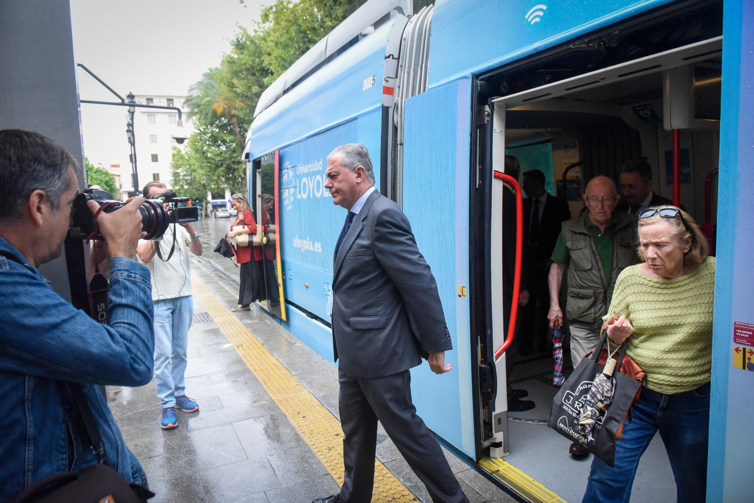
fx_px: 503
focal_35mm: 24
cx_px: 377
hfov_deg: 73.7
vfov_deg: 53.2
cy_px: 252
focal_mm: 24
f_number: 4
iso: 6400
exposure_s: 1/4000
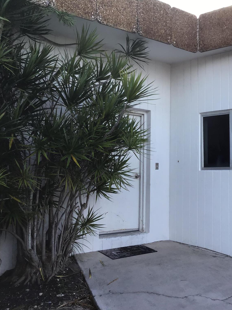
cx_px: 205
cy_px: 155
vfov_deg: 44.8
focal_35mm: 42
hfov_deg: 32.8
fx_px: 375
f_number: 2.4
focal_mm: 3.3
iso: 25
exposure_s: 1/365
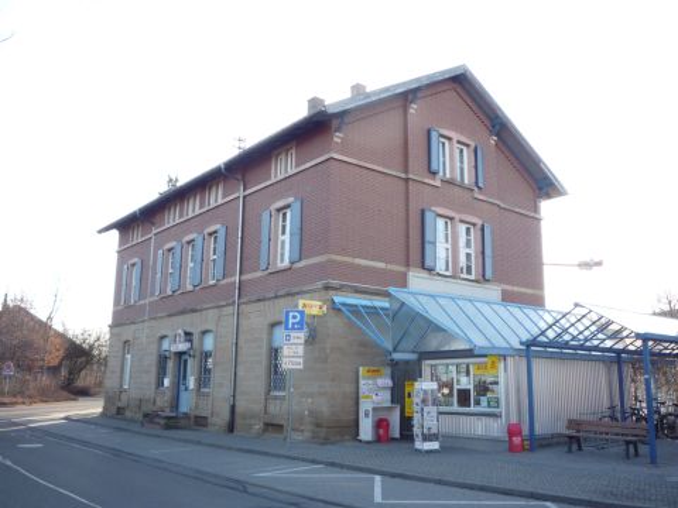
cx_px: 339
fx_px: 627
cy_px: 254
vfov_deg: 44.2
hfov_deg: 56.8
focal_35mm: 32
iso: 100
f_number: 4
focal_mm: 5.2
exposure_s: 1/100
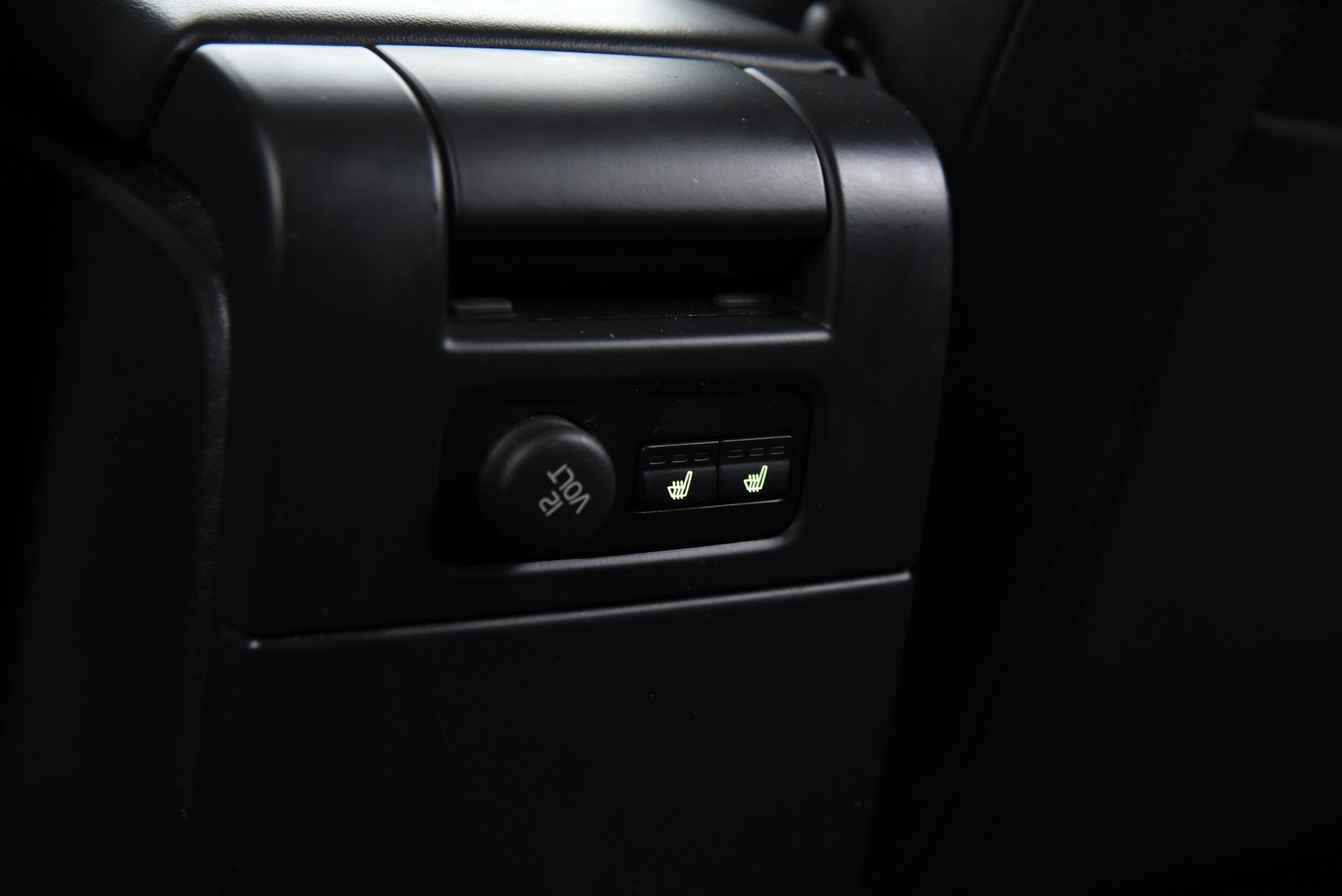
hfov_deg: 34.5
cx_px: 671
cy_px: 448
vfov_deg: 23.4
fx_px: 2163
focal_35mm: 58
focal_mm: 58
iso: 4000
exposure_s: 1/13
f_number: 4
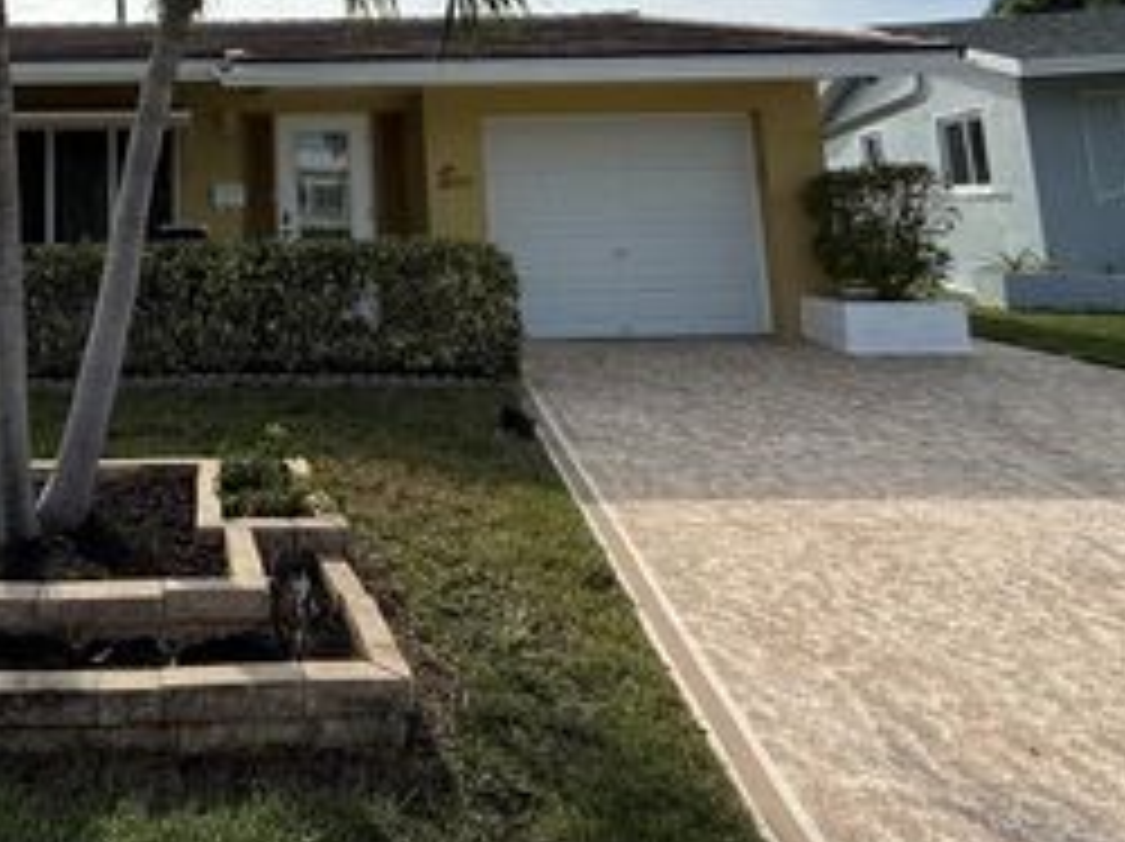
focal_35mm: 28
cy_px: 77
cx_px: 180
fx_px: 909
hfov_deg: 57.3
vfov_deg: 44.9
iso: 64
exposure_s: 1/3663
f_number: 2.2
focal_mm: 2.22
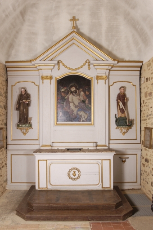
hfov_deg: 43.5
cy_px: 115
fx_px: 192
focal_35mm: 30
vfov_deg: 62.0
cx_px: 76
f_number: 8
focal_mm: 20
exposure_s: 1/60
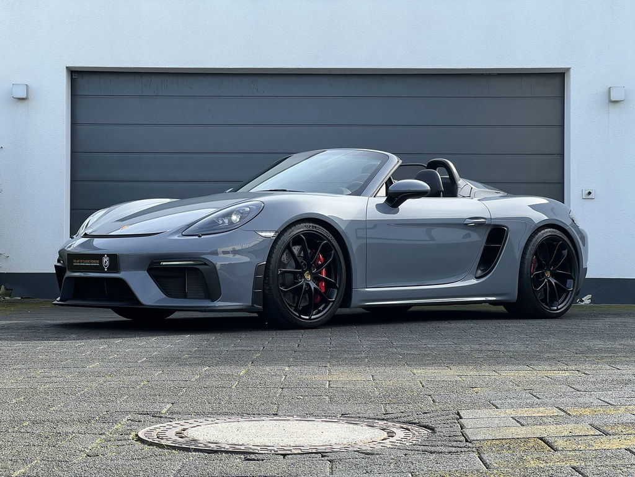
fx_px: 1412
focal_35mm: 77
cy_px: 238
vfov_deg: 19.1
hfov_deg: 25.3
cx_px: 318
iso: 32
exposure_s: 1/160
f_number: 2.8
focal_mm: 9
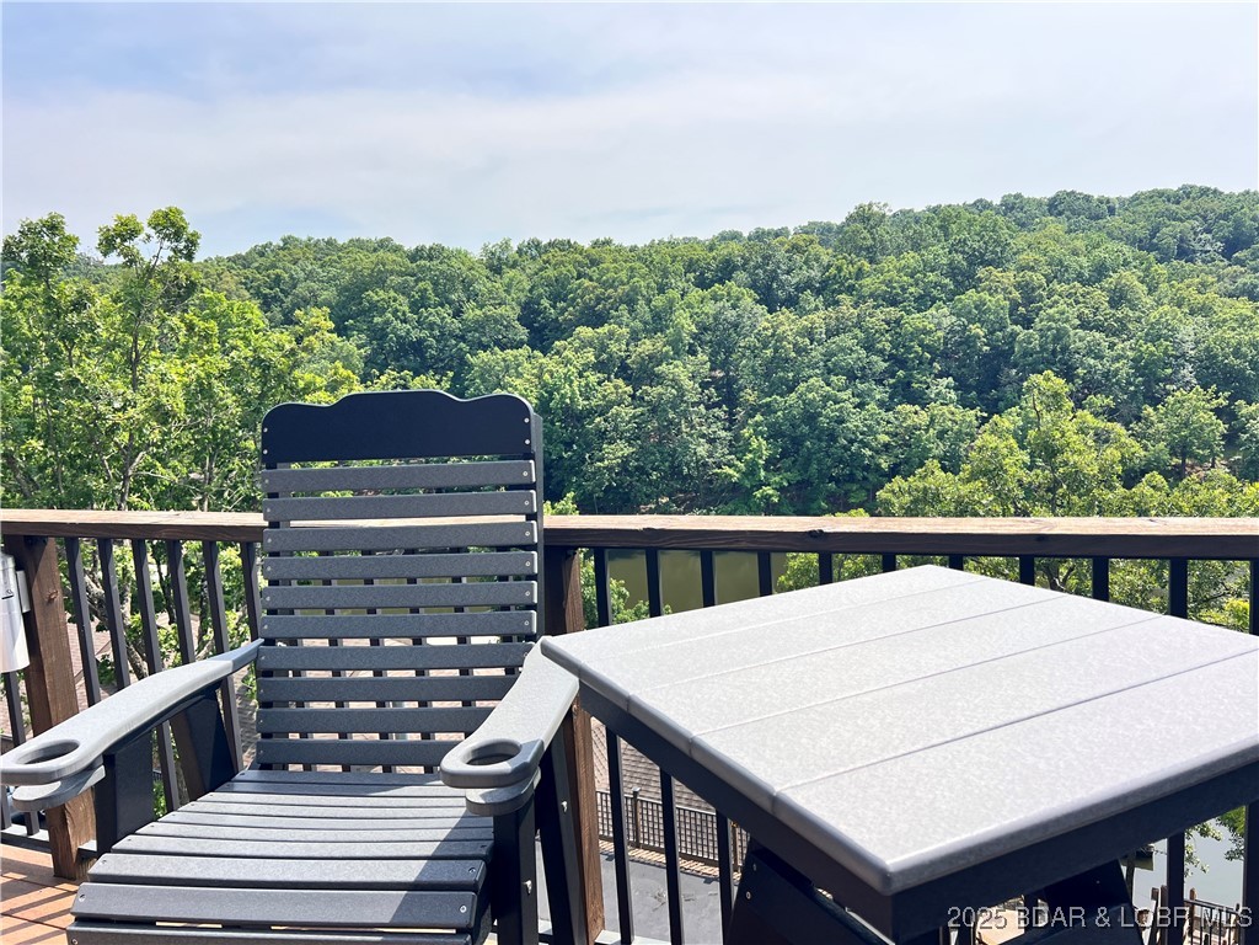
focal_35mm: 26
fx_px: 946
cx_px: 630
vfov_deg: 53.1
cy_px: 472
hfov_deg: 67.3
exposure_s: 1/2252
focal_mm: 5.7
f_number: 1.5
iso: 50
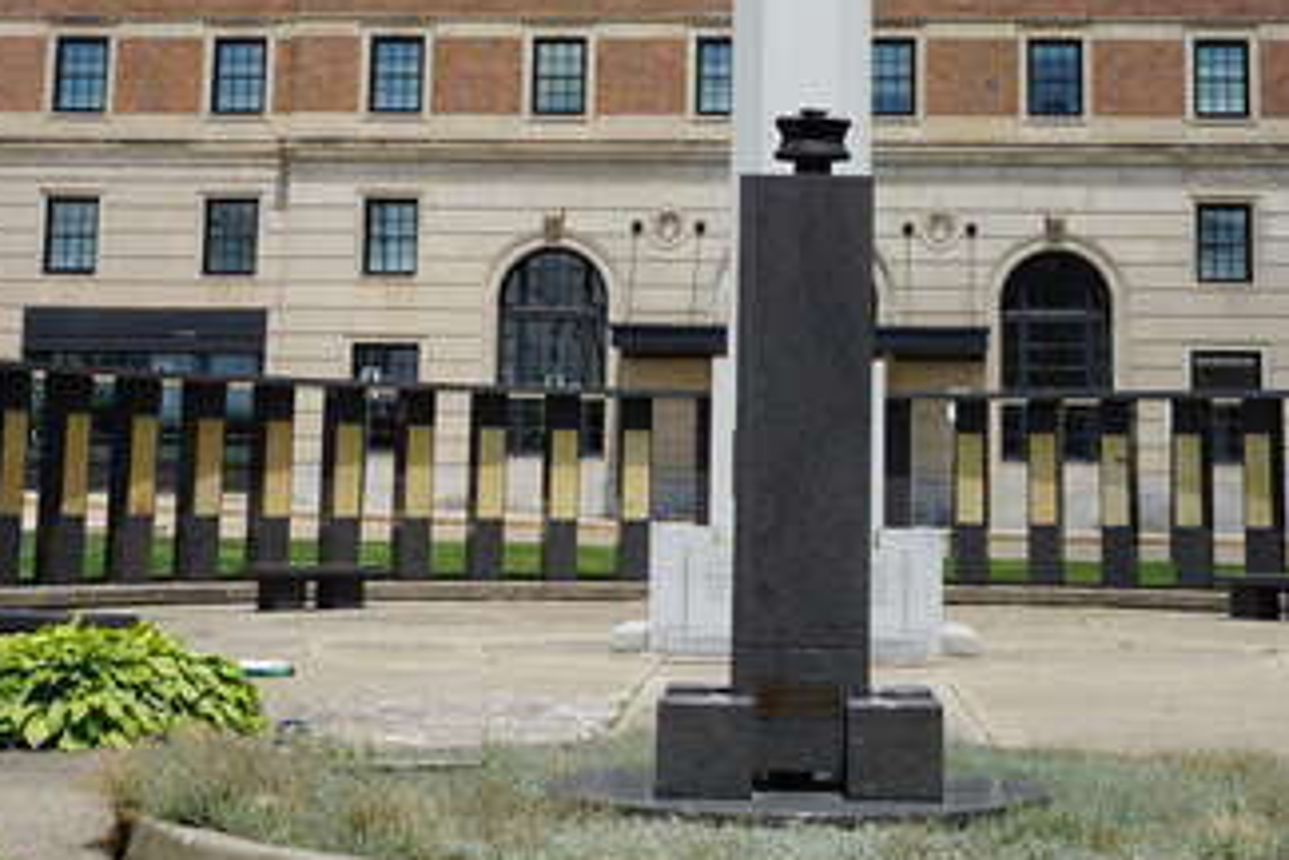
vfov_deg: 17.9
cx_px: 800
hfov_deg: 27.3
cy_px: -38
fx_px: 2649
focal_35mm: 74
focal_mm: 20
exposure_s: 1/125
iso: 100
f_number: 11
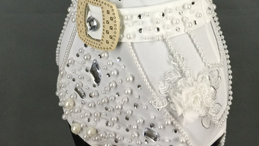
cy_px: -52
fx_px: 398
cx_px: 148
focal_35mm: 58
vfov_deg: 19.0
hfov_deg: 36.0
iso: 40
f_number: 2.2
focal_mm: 4.15
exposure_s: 1/33
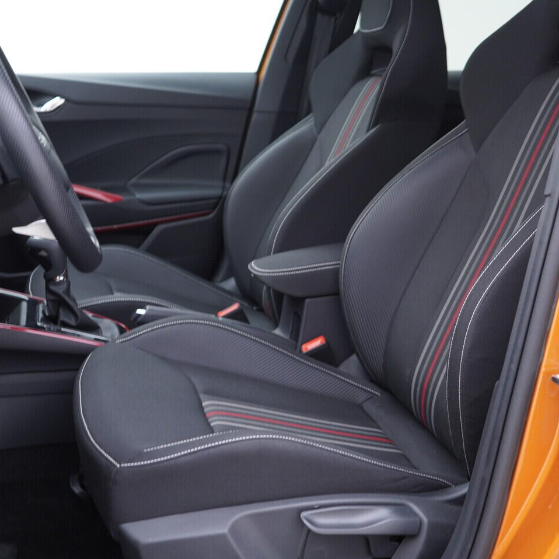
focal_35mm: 46
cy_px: 280
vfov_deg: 36.8
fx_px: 840
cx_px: 306
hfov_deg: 36.8
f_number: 2.8
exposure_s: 1/40
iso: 250
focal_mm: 24
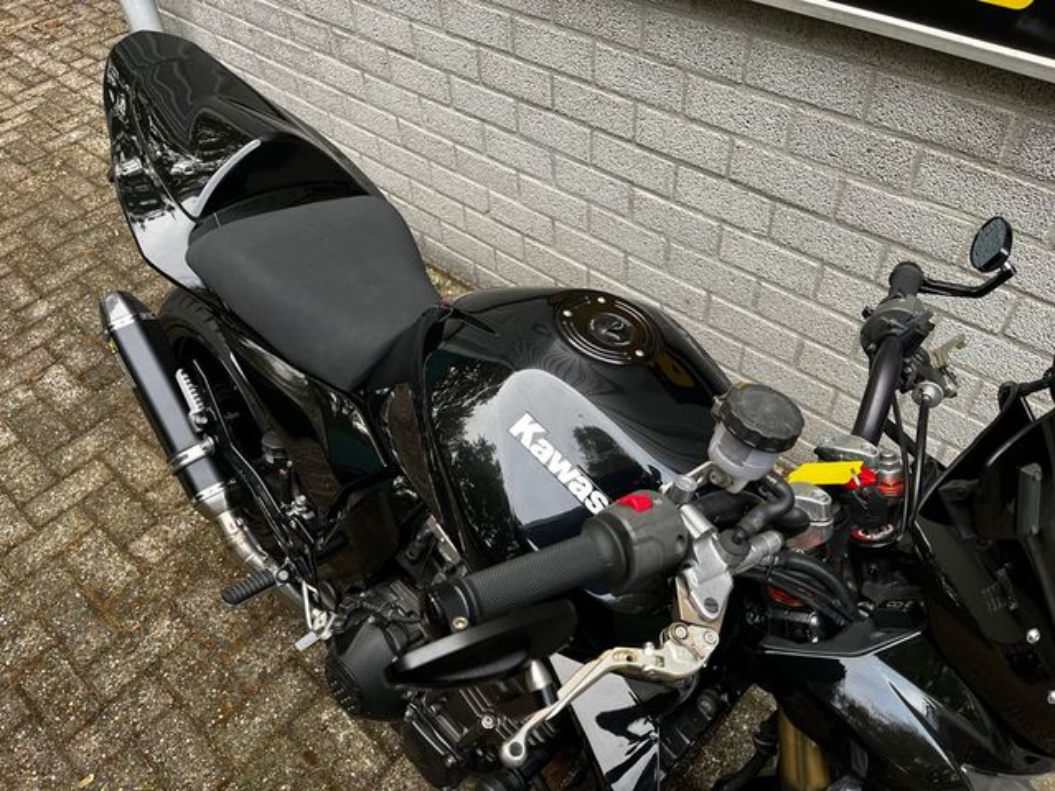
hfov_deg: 67.3
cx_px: 528
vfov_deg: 53.1
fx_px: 792
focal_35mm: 26
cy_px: 396
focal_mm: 5.1
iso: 125
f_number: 1.6
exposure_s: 1/121
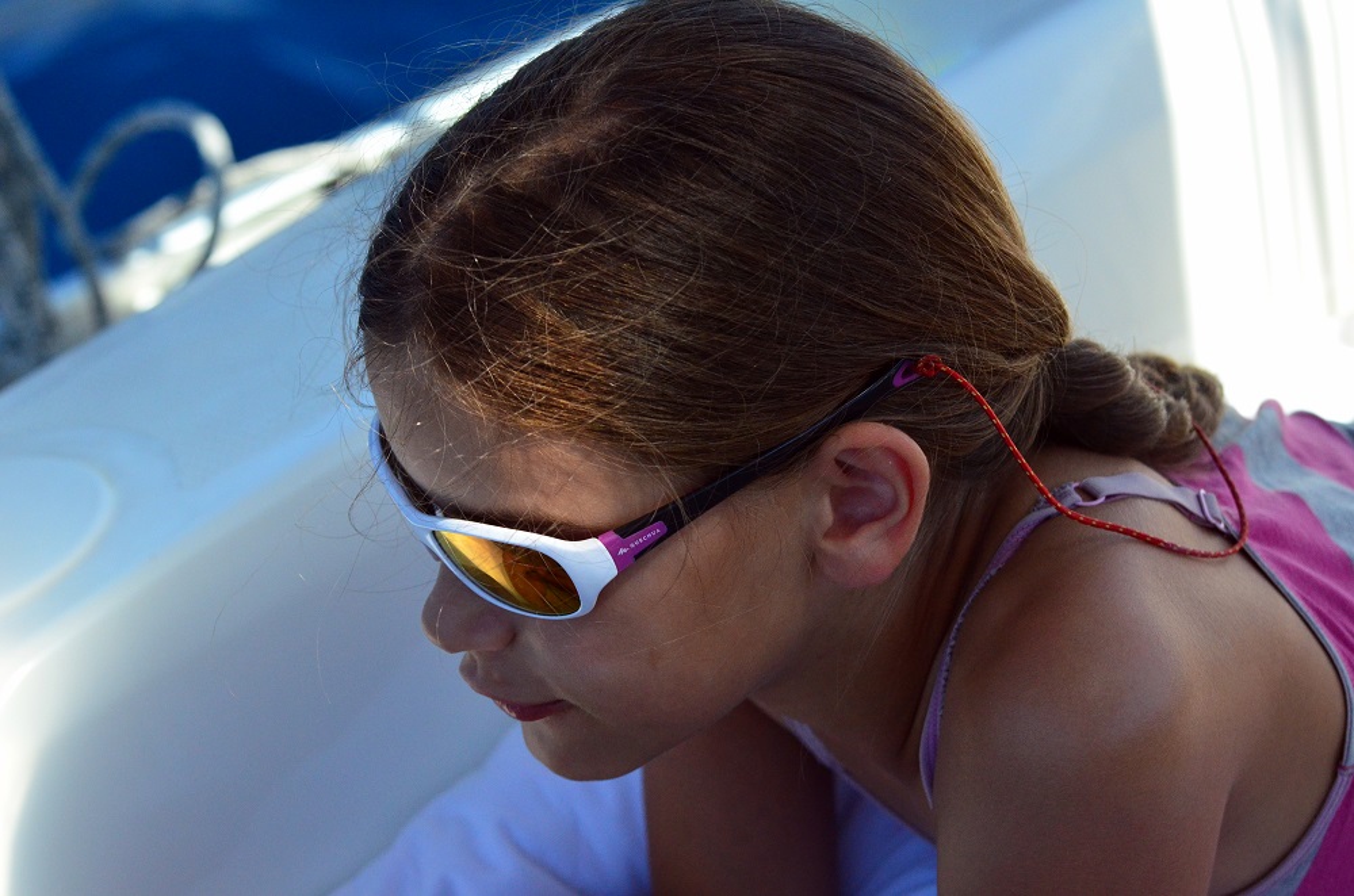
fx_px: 3940
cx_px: 677
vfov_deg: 13.0
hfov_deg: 19.5
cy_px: 448
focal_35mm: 105
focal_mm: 70
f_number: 5.6
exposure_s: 1/6400
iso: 2000
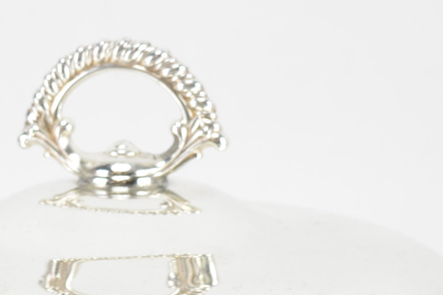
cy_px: 342
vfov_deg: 7.7
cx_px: 141
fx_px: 2176
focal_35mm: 177
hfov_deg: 11.6
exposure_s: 1/80
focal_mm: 40
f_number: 6.3
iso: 800
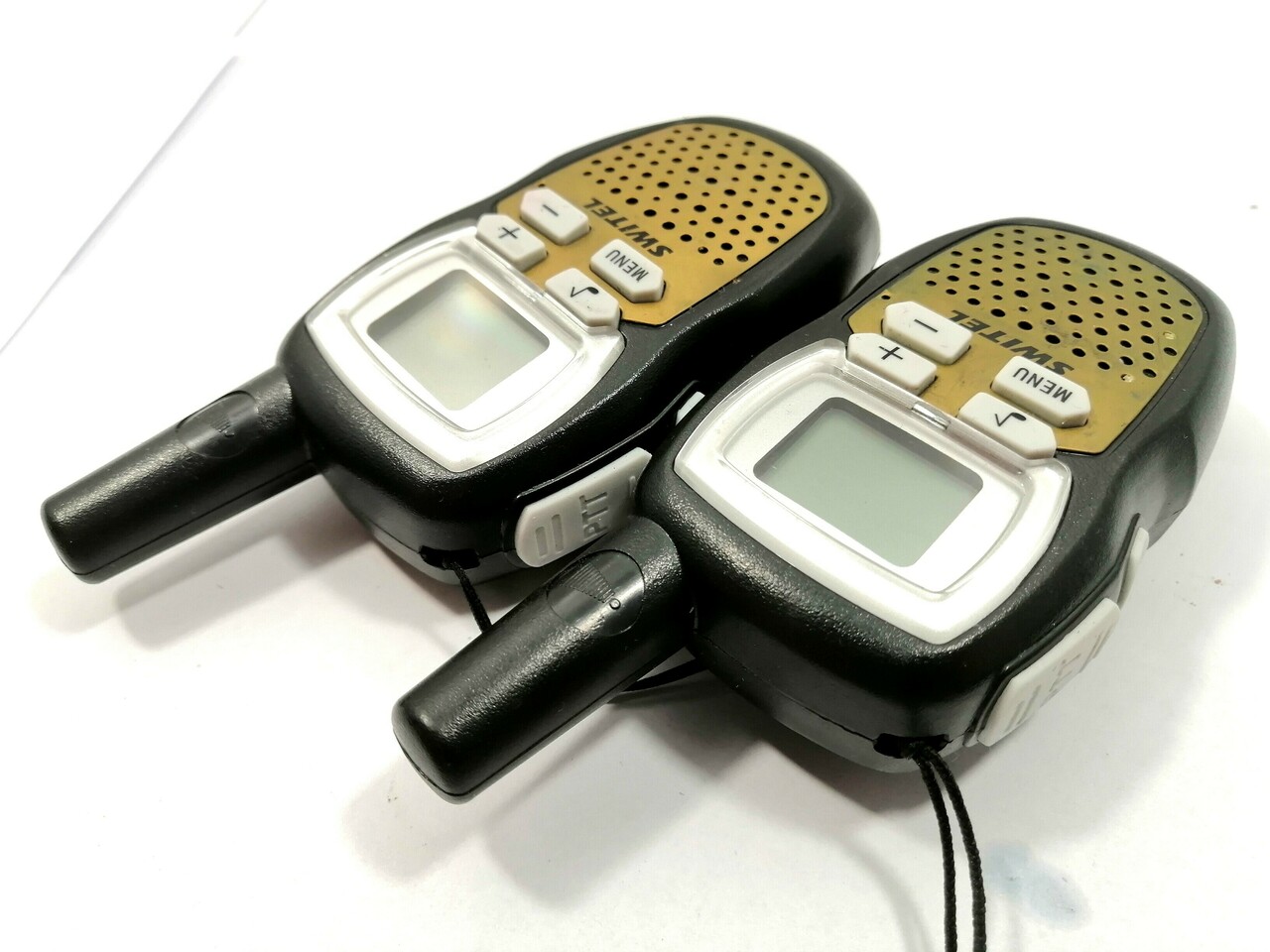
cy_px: 476
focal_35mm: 26
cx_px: 635
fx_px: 954
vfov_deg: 53.1
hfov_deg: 67.3
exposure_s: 1/157
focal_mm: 3.95
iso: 50
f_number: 1.8
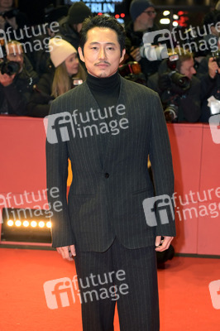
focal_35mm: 70
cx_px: 110
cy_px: 166
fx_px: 643
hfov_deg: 19.4
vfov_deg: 28.9
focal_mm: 70
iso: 2000
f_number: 4.5
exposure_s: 1/500
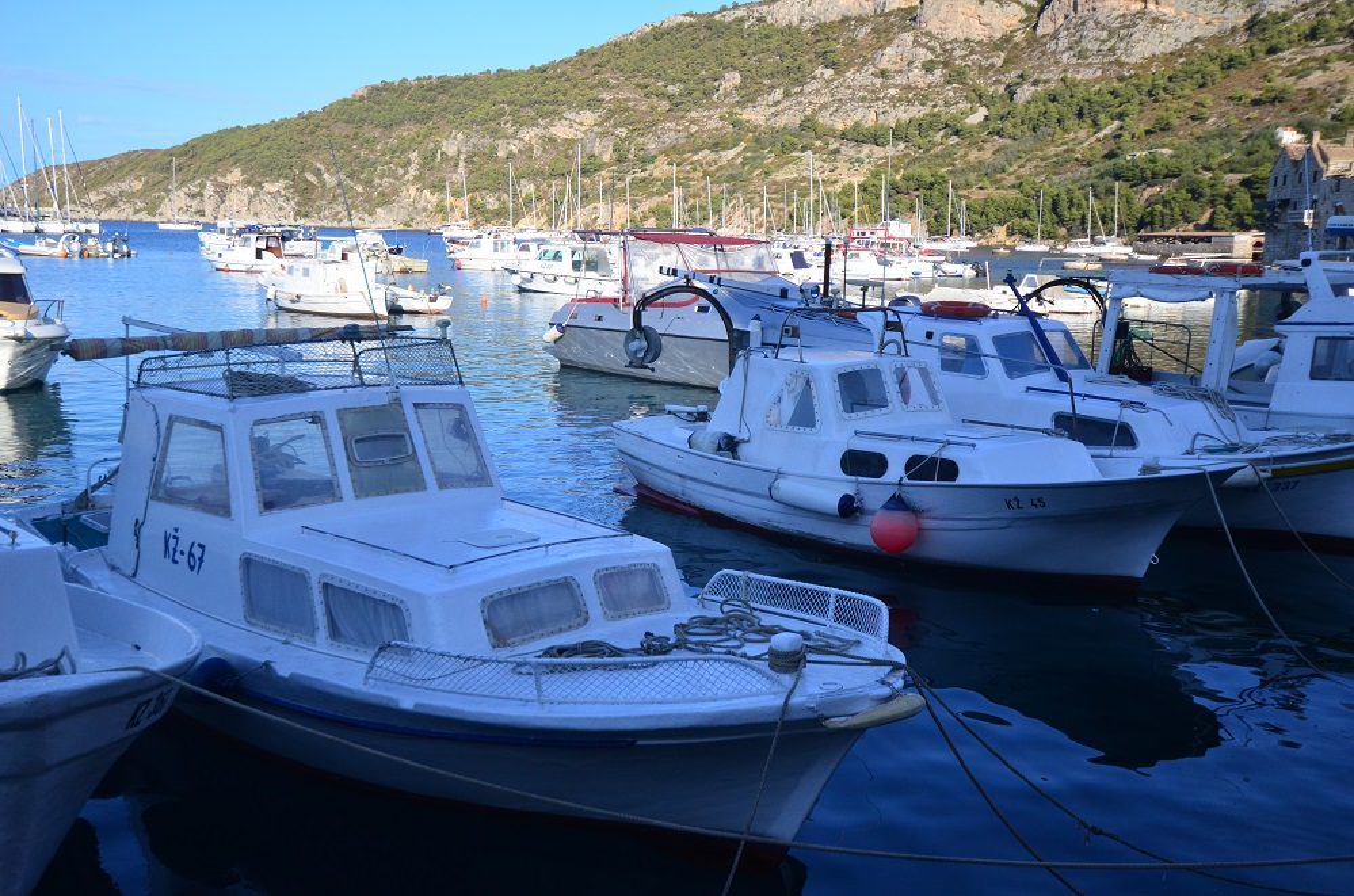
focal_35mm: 36
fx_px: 1351
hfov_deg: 53.2
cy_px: 448
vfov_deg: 36.7
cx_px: 677
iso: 640
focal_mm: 24
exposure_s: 1/3200
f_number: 4
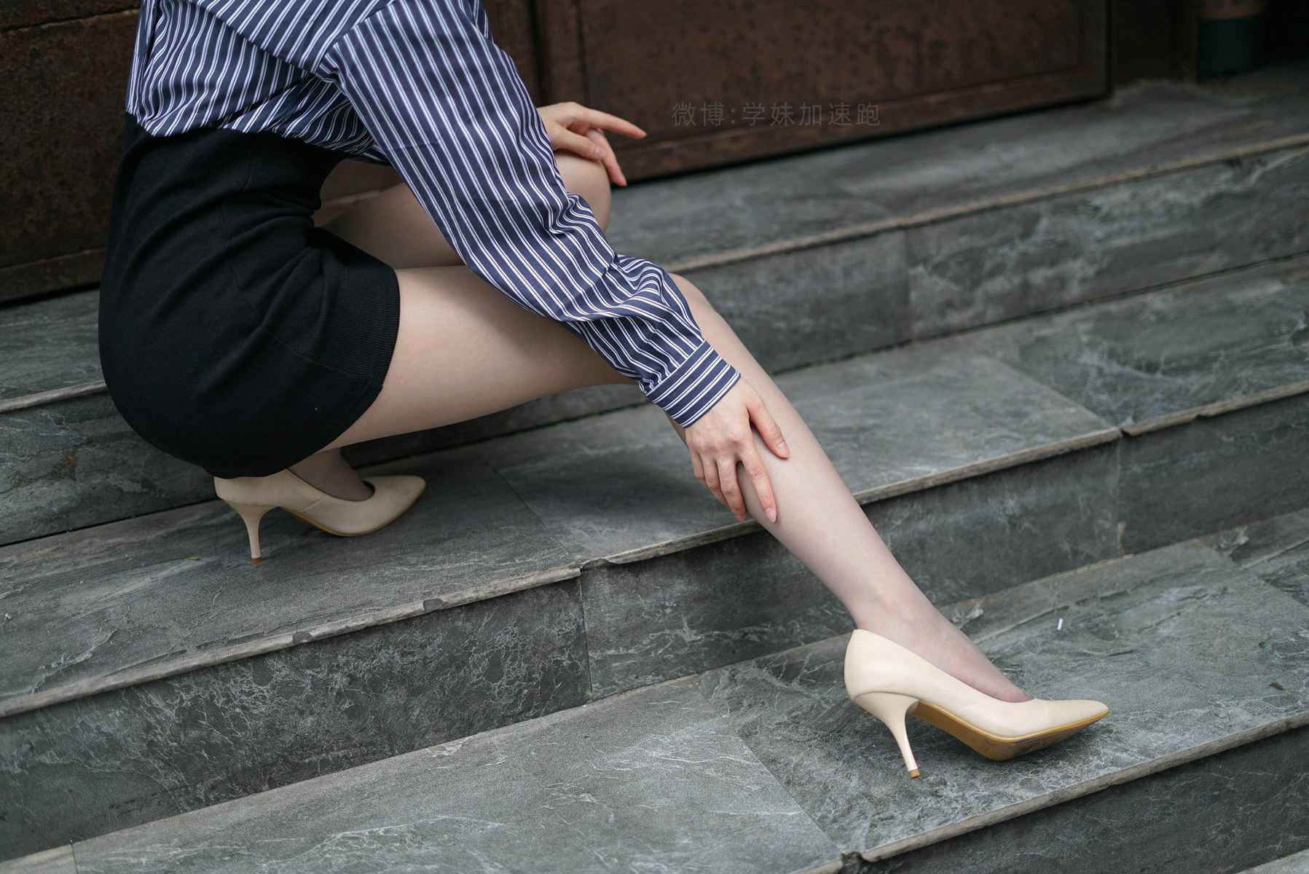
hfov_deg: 39.6
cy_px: 437
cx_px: 654
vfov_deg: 27.0
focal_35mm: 50
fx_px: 1819
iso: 160
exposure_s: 1/320
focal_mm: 50
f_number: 1.8
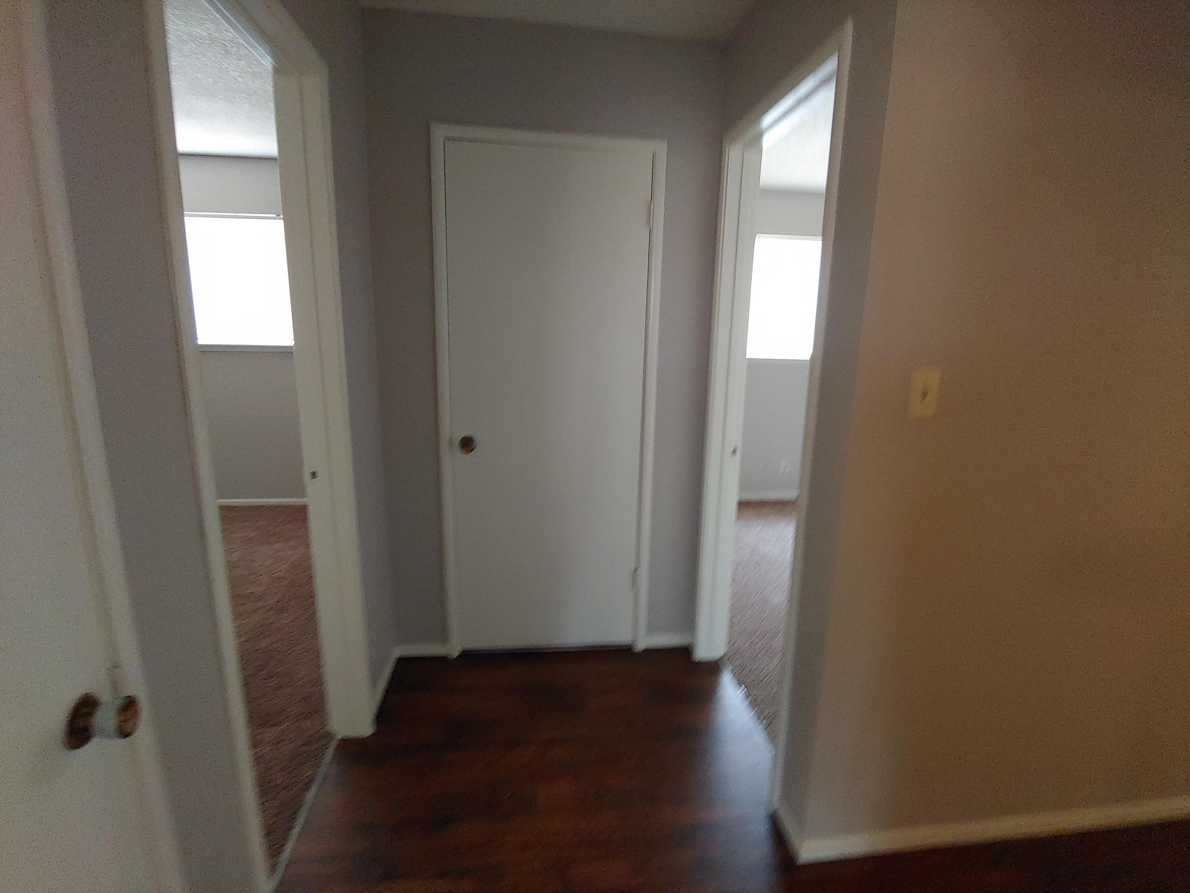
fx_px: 550
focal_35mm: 16
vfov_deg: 78.1
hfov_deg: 94.5
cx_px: 595
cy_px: 446
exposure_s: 1/24
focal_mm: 2.18
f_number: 1.9
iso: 400
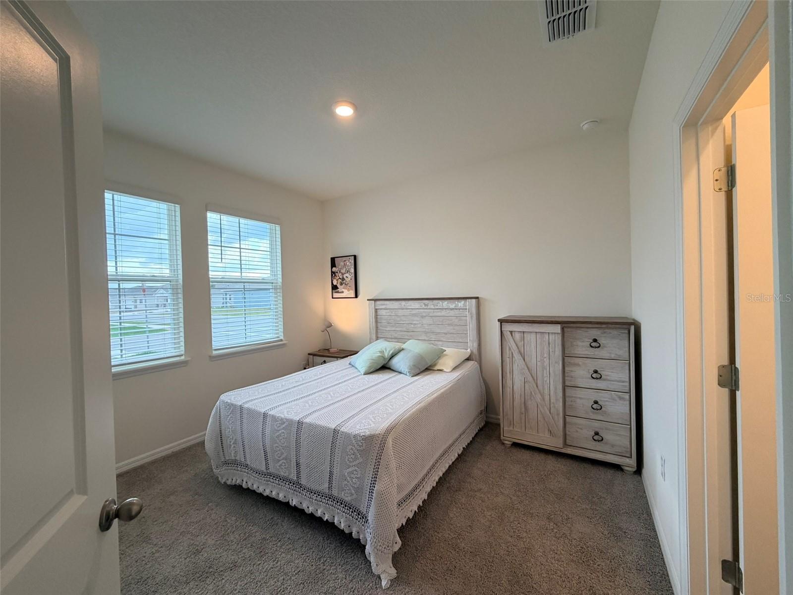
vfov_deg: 85.7
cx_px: 396
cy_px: 298
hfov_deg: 102.1
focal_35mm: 14
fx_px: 321
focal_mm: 2.22
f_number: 2.2
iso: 160
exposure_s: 1/120
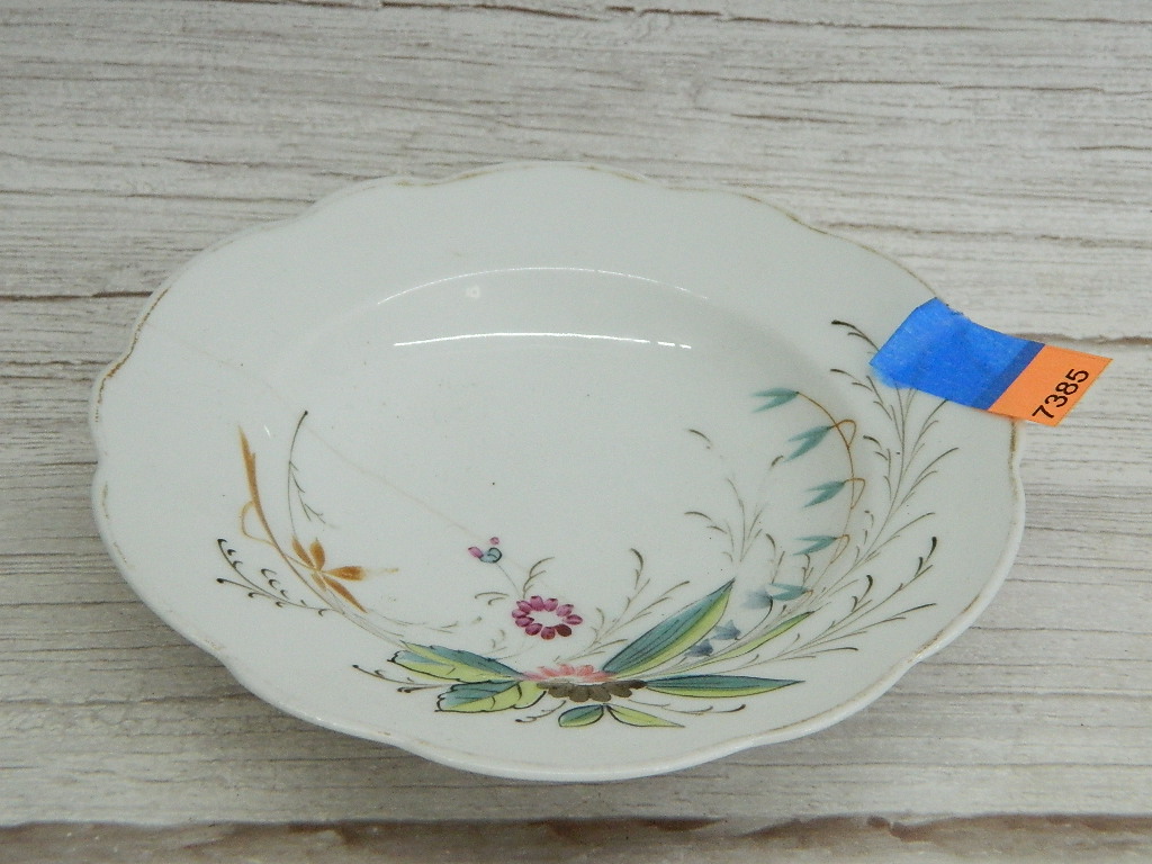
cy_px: 432
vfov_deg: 25.7
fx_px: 1897
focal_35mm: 57
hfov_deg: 33.8
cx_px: 576
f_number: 3.8
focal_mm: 10.2
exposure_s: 1/200
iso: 400
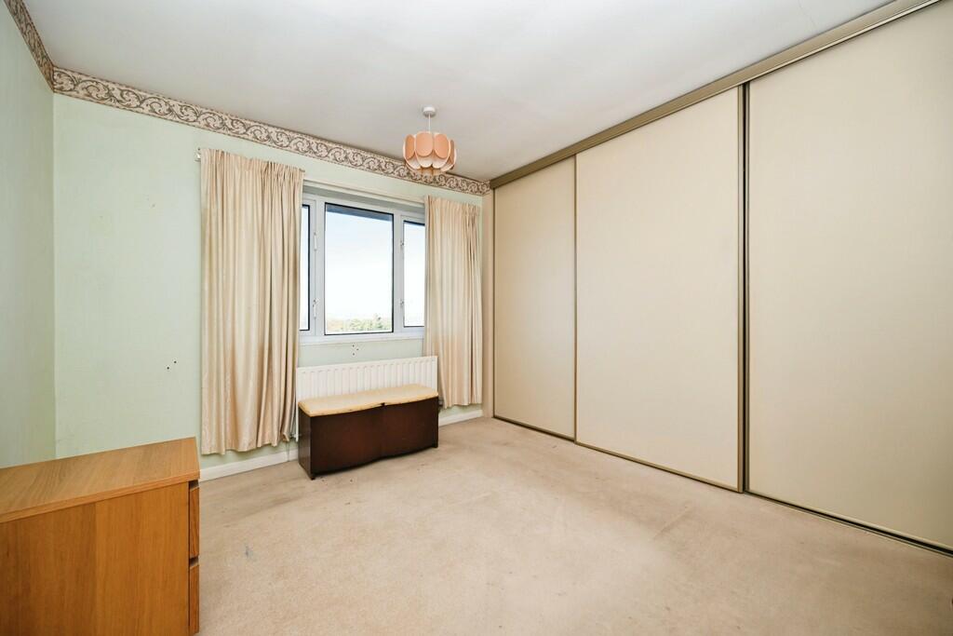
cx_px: 476
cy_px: 318
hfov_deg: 104.2
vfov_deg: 81.2
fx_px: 371
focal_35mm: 14
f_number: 5
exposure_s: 1/100
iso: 100
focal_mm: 14
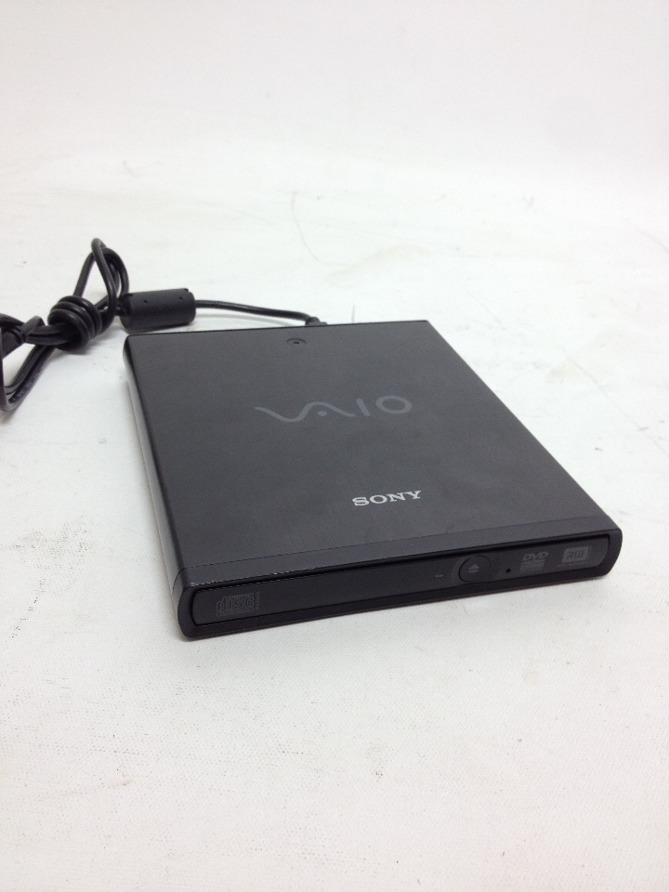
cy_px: 446
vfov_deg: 52.6
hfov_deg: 40.7
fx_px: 902
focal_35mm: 35
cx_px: 334
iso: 50
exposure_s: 1/40
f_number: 2.4
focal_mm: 4.28
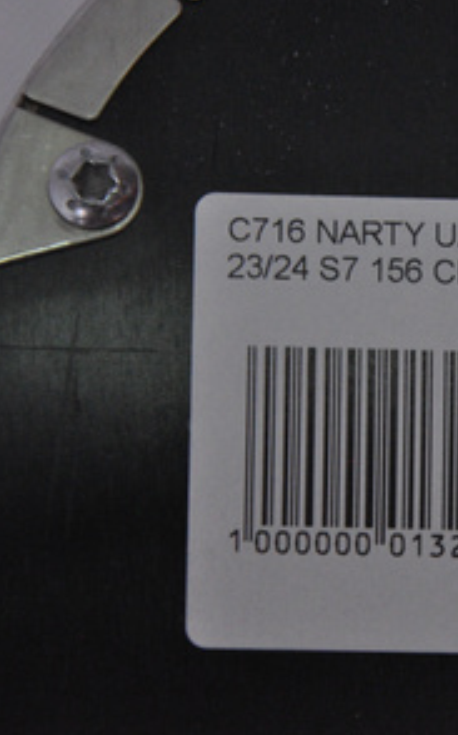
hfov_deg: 5.3
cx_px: 488
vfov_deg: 8.5
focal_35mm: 246
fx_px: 4923
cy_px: 369
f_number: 9.5
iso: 3200
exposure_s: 1/125
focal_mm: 105
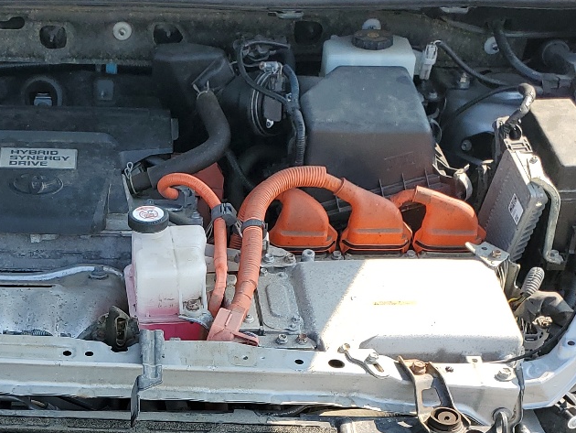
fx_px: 1099
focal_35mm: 66
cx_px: 121
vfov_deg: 21.0
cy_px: 500
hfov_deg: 28.8
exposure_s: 1/909
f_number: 1.5
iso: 50
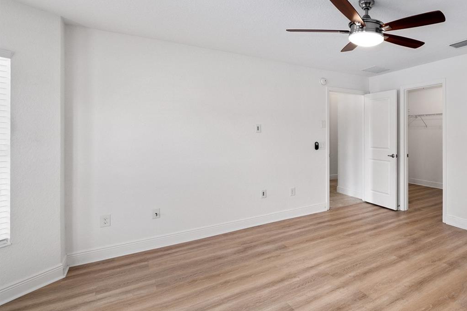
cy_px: 133
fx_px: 285
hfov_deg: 71.6
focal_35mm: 22
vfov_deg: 57.0
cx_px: 366
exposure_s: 1/20
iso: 320
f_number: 8
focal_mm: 14
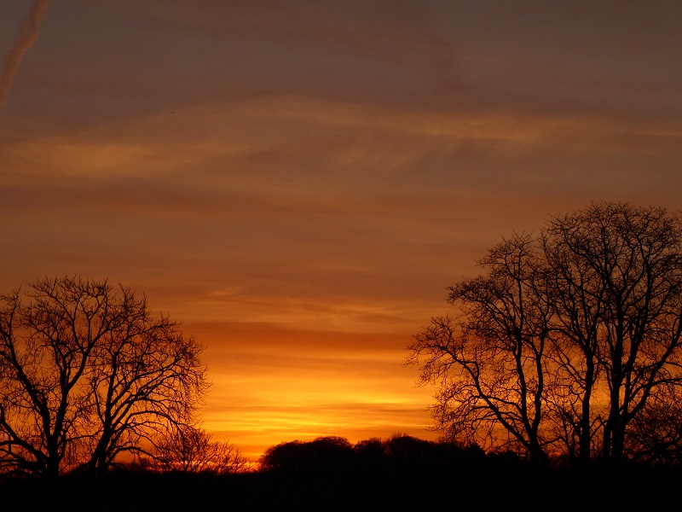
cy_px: 256
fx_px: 2266
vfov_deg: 12.9
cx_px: 341
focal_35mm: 115
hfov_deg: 17.1
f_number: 5.1
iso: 200
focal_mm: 20.6
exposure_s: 1/800
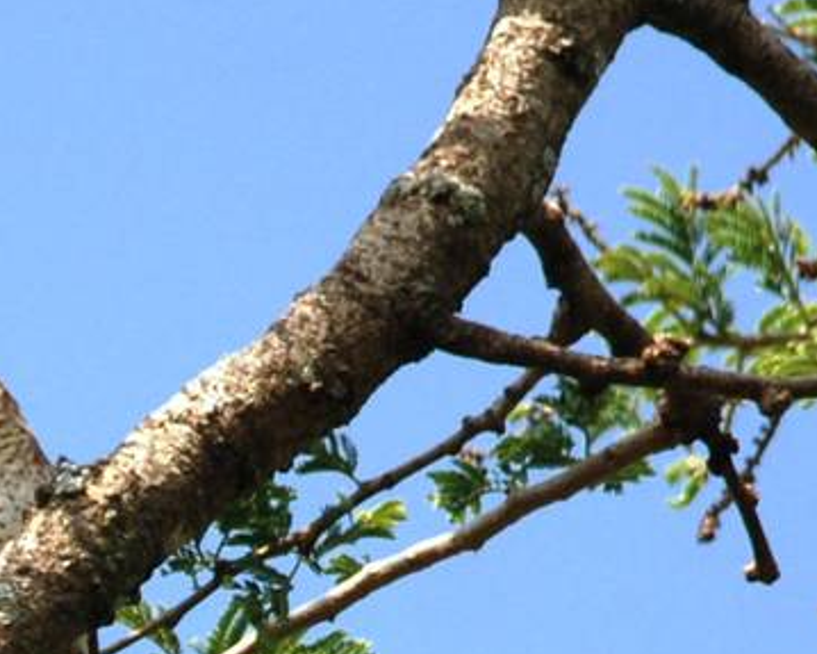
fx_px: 76001
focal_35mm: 3144
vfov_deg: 0.5
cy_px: 336
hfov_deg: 0.6
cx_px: 653
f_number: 6.3
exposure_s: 1/500
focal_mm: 500
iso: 220
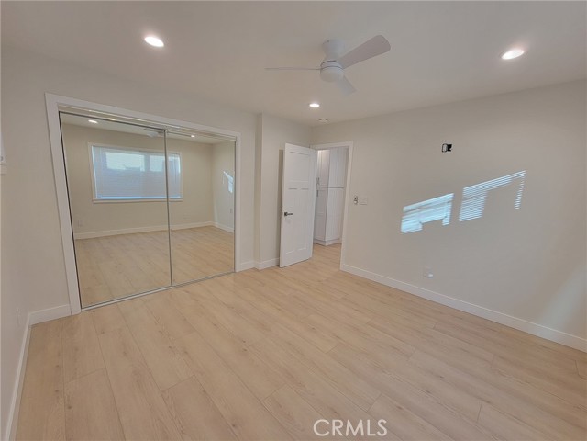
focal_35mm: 13
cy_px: 220
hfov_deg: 106.2
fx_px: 220
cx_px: 294
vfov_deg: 89.9
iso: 80
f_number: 2.2
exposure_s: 1/60
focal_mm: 2.2
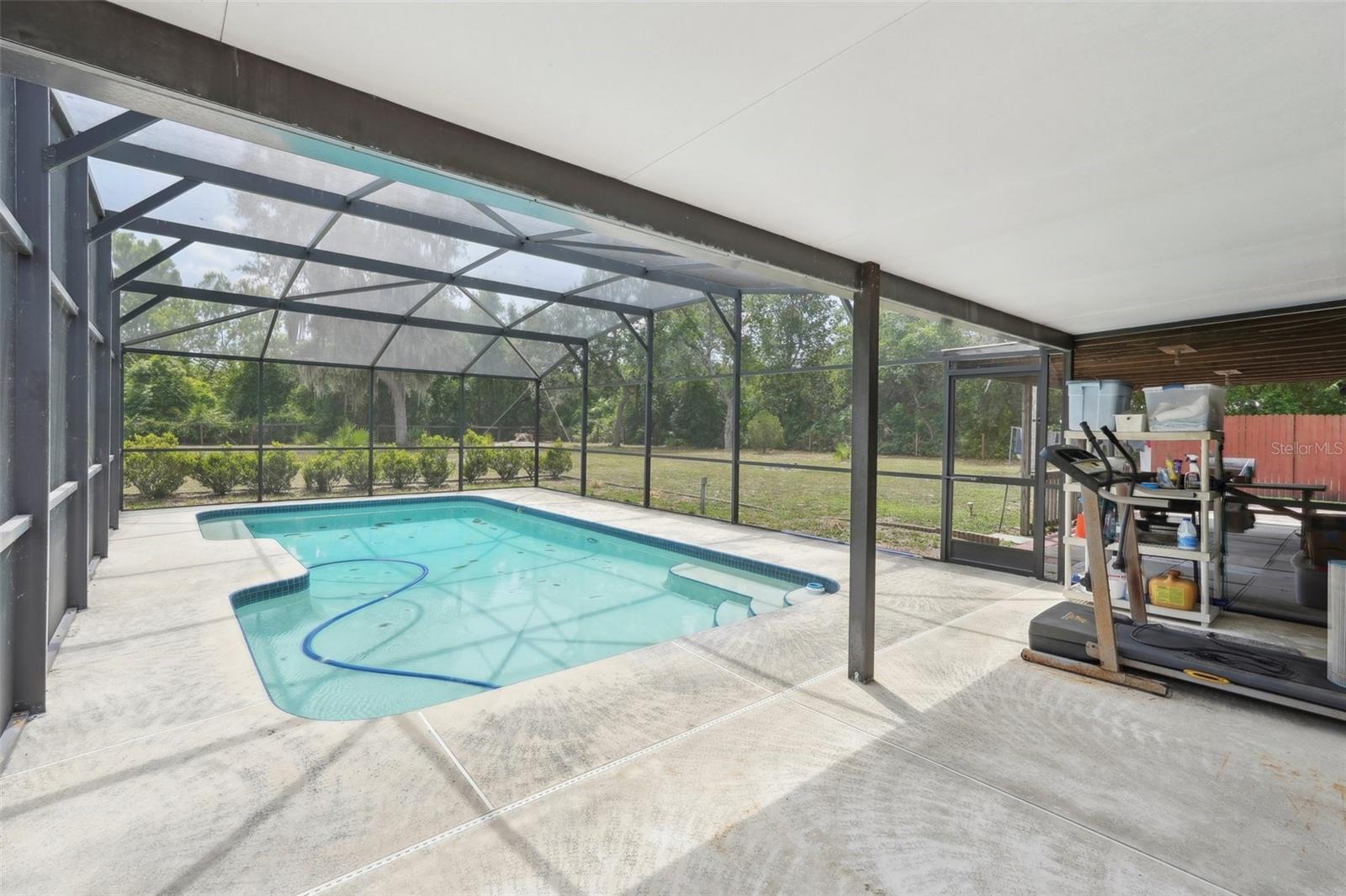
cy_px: 448
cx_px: 673
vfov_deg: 73.7
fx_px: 598
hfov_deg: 96.7
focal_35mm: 16
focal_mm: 16
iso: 320
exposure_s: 1/125
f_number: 8
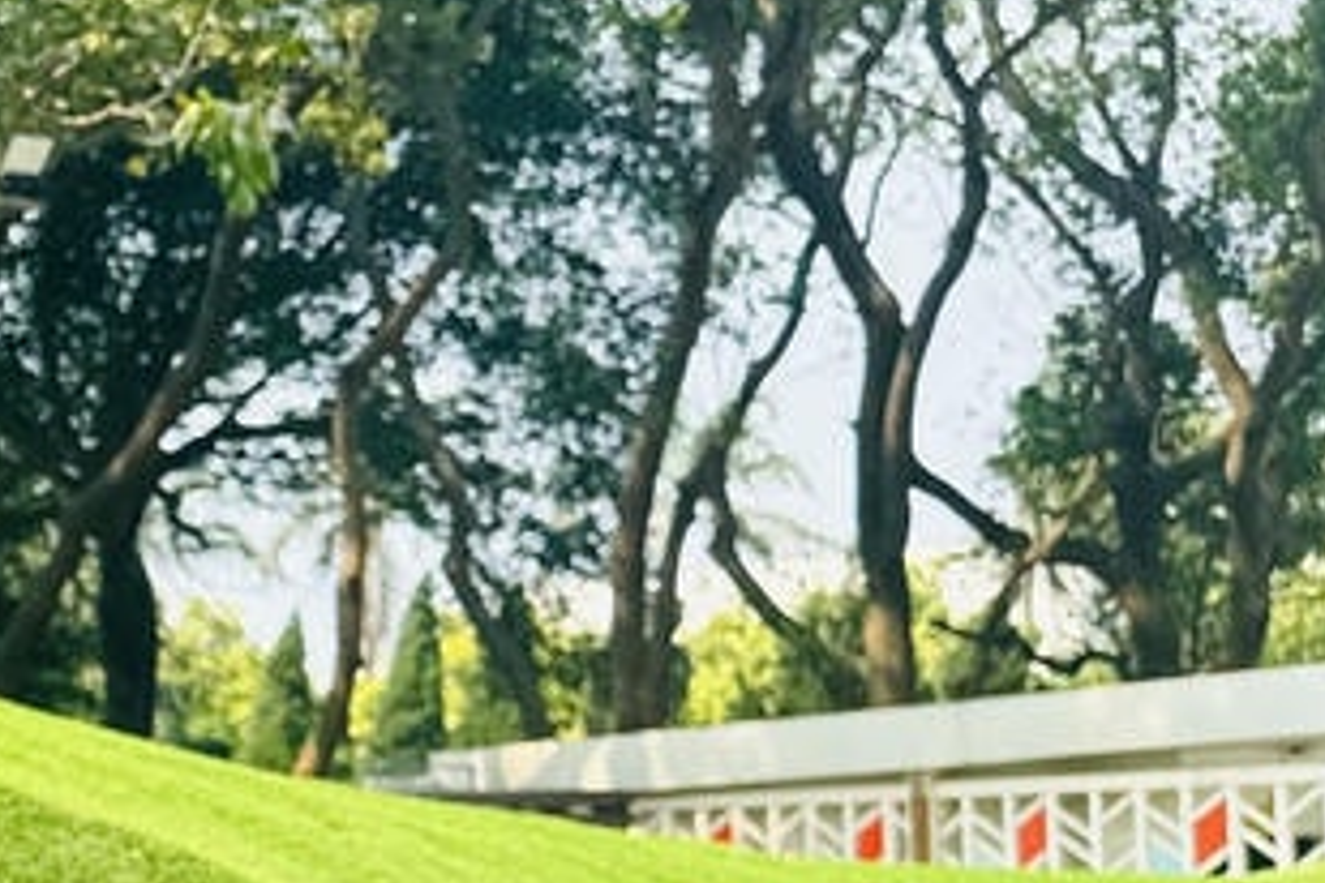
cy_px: 836
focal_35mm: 97
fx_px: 3570
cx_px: -1231
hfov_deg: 16.6
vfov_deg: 13.9
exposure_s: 1/802
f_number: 1.78
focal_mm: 6.86
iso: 80
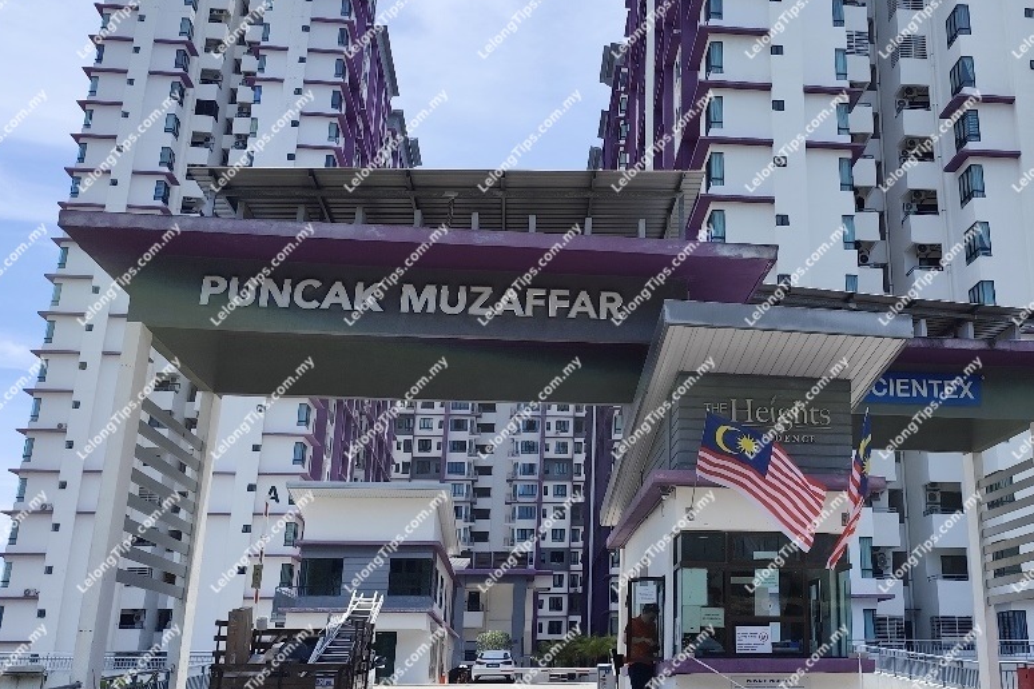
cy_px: 155
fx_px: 1091
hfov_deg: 50.4
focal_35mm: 38
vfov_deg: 34.2
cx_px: 615
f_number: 1.65
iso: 50
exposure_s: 1/1057
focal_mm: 6.19
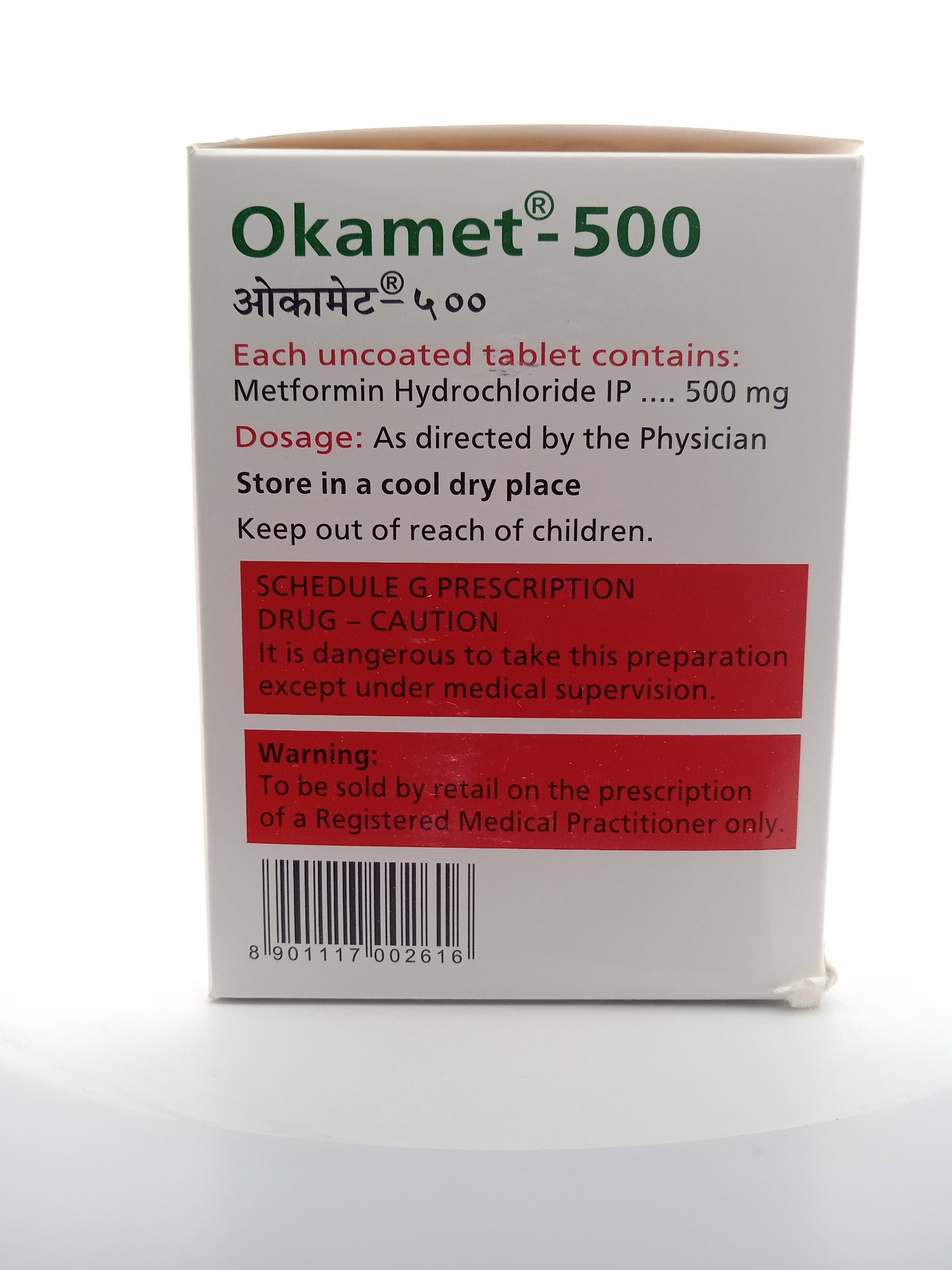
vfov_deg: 63.4
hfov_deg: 49.7
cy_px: 635
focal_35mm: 28
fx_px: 1027
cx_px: 476
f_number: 2.2
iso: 198
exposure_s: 1/100
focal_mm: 3.43
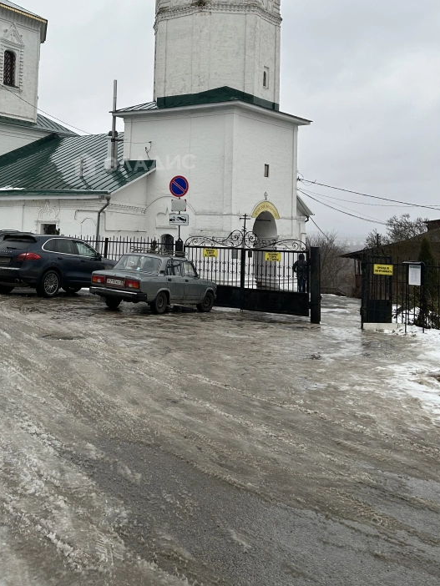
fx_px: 678
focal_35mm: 40
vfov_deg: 45.5
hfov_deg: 35.5
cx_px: 134
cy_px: 163
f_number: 1.5
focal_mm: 5.7
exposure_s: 1/427
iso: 50
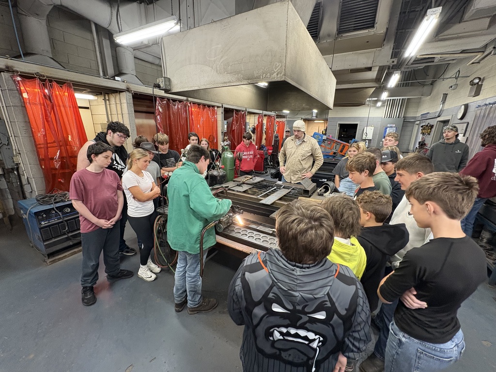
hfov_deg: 102.1
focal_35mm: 14
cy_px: 186
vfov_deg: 85.7
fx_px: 201
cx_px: 248
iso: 320
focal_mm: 2.22
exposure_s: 1/60
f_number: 2.2
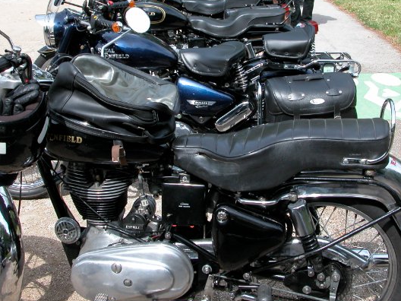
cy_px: 85
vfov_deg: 27.2
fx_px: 614
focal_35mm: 53
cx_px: 194
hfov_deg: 36.2
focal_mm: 8.9
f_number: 5.6
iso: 100
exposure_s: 1/237
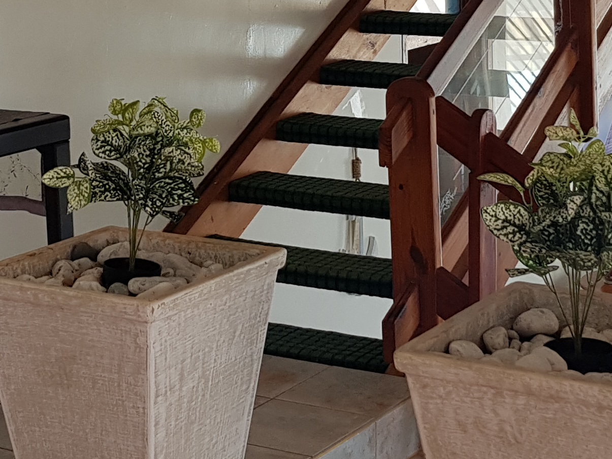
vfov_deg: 16.8
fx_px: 1538
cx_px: 309
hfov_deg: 22.5
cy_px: 57
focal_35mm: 87
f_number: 1.7
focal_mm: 4.2
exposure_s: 1/100
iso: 64
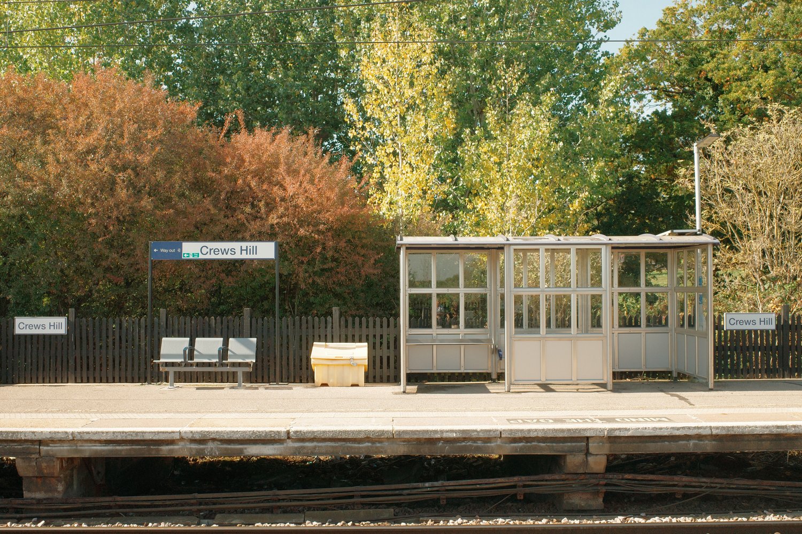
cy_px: 267
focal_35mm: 35
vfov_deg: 37.9
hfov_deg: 54.4
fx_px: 780
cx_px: 401
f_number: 5
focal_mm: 18.3
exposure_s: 1/400
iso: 200
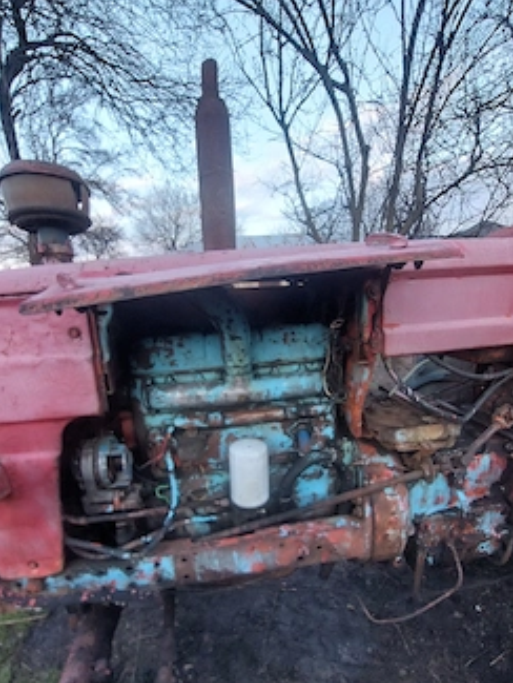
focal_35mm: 16
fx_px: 316
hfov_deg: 78.1
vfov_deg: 93.7
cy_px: 395
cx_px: 259
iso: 64
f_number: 2.2
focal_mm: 1.74
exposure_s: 1/50
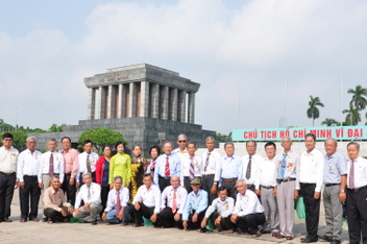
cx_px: 187
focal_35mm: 45
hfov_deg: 43.9
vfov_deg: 30.0
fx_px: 455
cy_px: 139
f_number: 11
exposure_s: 1/500
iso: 500
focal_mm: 21
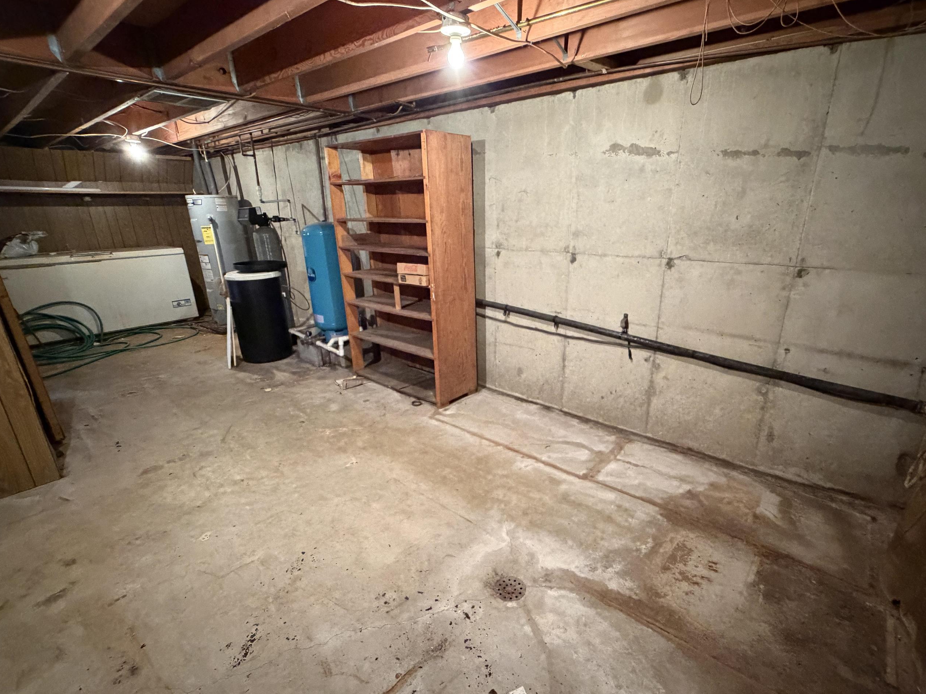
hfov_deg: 90.9
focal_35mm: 17
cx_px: 494
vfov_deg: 74.7
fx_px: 455
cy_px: 361
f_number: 2.2
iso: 1000
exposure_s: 1/40
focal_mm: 2.22
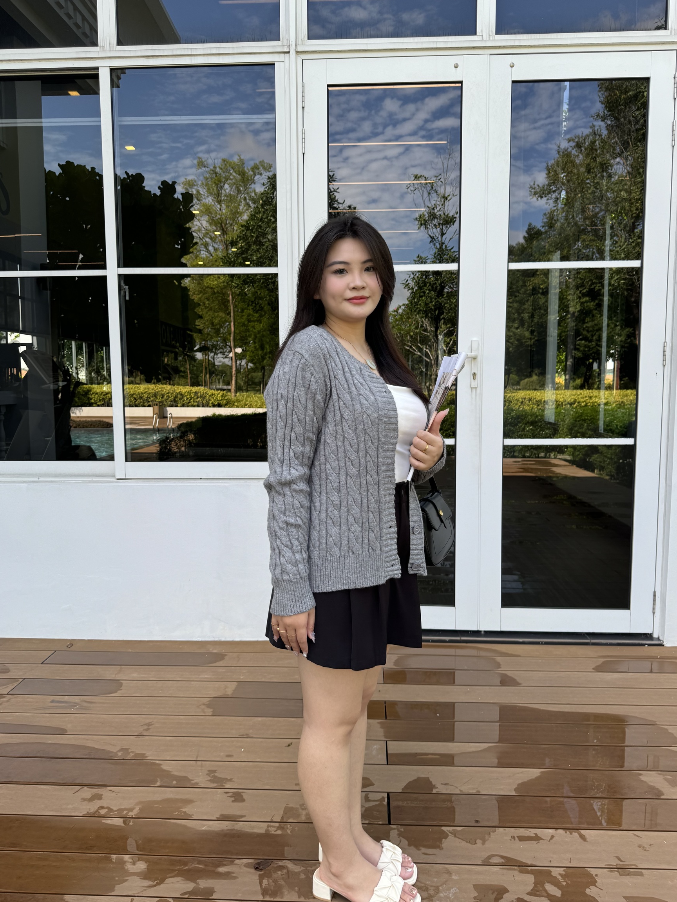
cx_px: 338
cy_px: 451
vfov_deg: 69.4
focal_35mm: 25
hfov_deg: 54.9
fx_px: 652
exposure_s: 1/531
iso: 80
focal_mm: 6.76
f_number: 1.78
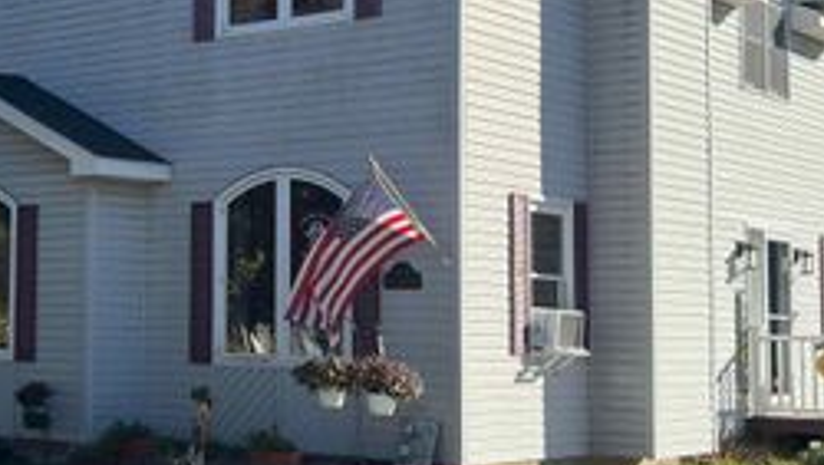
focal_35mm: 74
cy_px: 171
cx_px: 99
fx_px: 1618
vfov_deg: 16.3
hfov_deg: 27.6
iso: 100
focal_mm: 6.76
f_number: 1.78
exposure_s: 1/2232
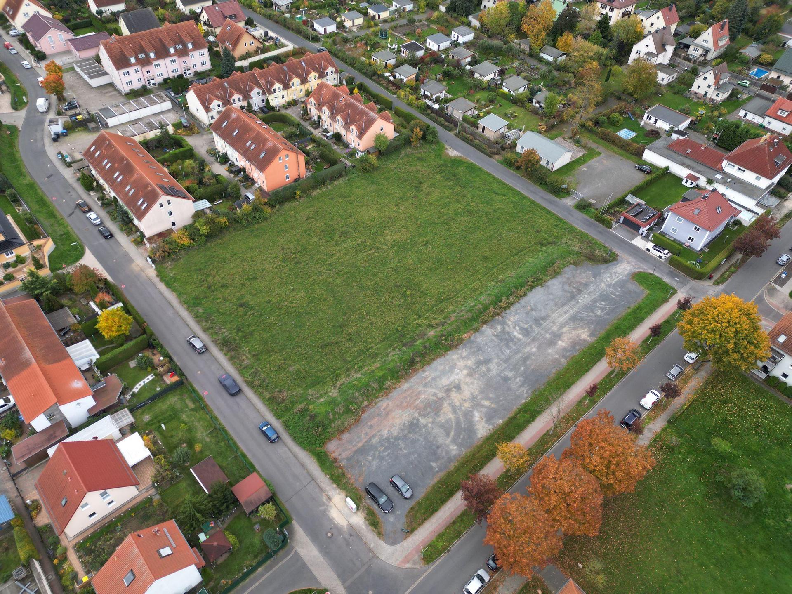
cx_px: 396
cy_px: 297
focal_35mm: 24
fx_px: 549
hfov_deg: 71.6
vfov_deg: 56.8
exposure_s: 1/30
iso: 100
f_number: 1.7
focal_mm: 6.72
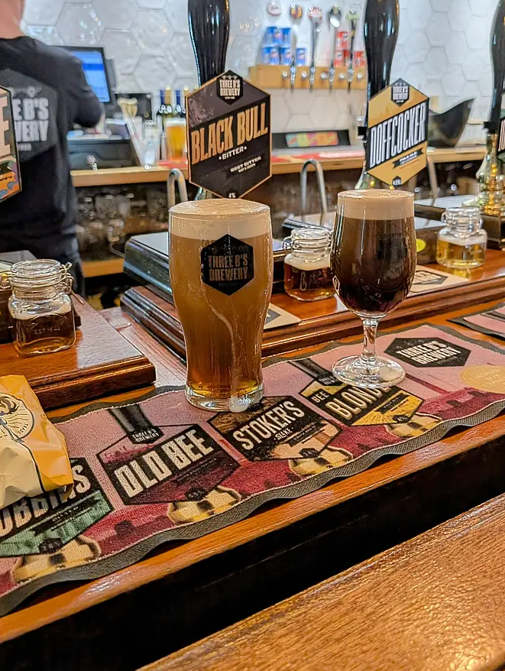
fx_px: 543
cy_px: 287
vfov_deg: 63.1
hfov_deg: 49.8
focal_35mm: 28
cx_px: 243
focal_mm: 6.9
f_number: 1.68
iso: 104
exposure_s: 1/33.3
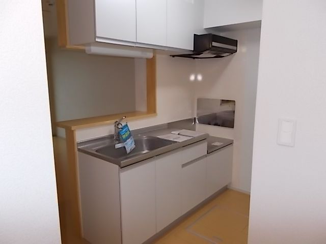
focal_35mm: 26
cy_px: 122
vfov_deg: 53.1
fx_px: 245
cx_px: 163
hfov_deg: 67.3
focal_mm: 4.6
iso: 200
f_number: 3.2
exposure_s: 1/25
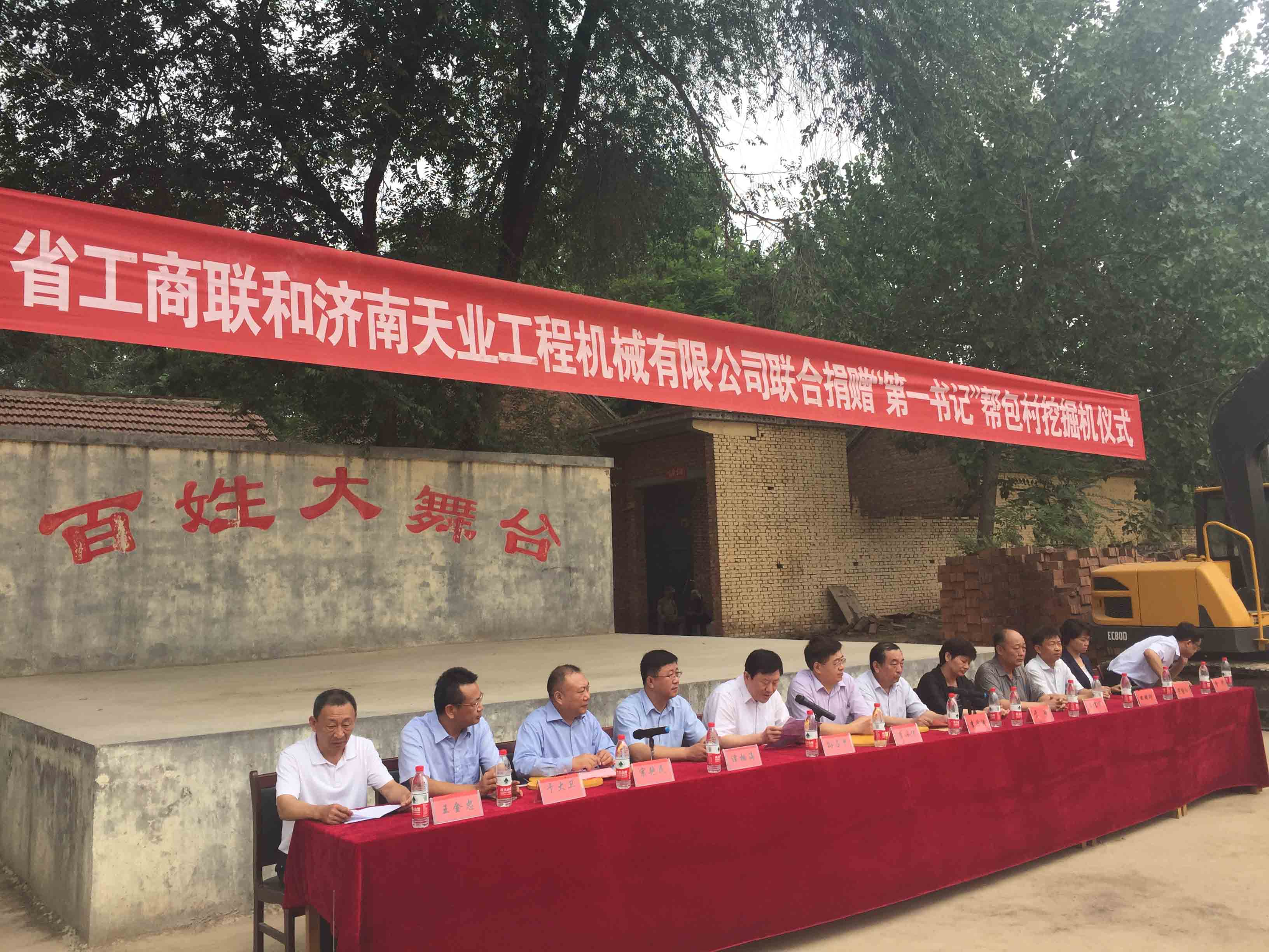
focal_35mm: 29
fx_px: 1063
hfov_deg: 61.7
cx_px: 634
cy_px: 476
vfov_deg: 48.2
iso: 32
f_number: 2.2
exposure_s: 1/898
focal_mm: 4.15
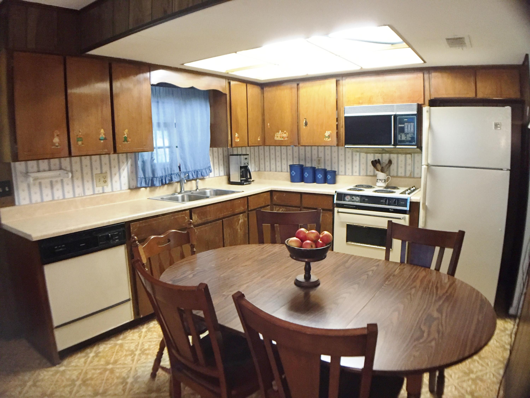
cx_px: 265
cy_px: 199
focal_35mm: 29
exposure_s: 1/24
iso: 250
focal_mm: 4.15
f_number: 2.2
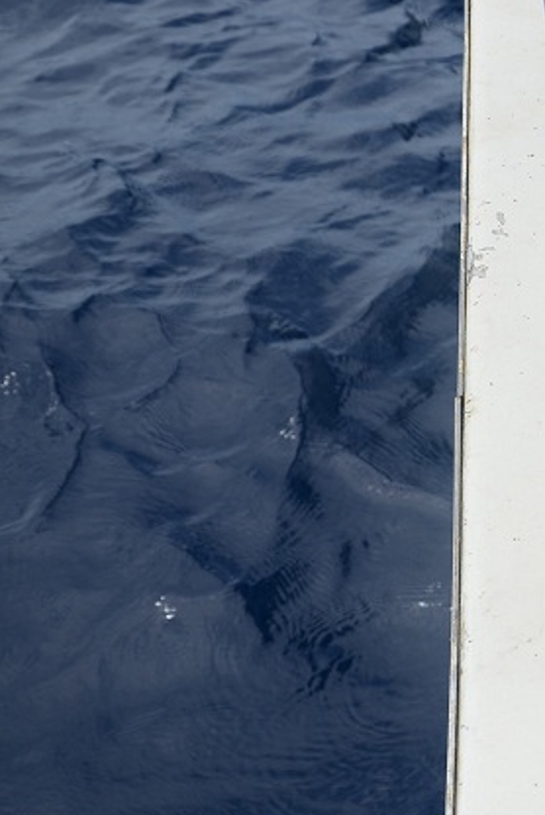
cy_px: 407
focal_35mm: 92
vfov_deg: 22.1
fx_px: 2086
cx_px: 767
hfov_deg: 14.1
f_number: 5.6
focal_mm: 32
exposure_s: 1/800
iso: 200
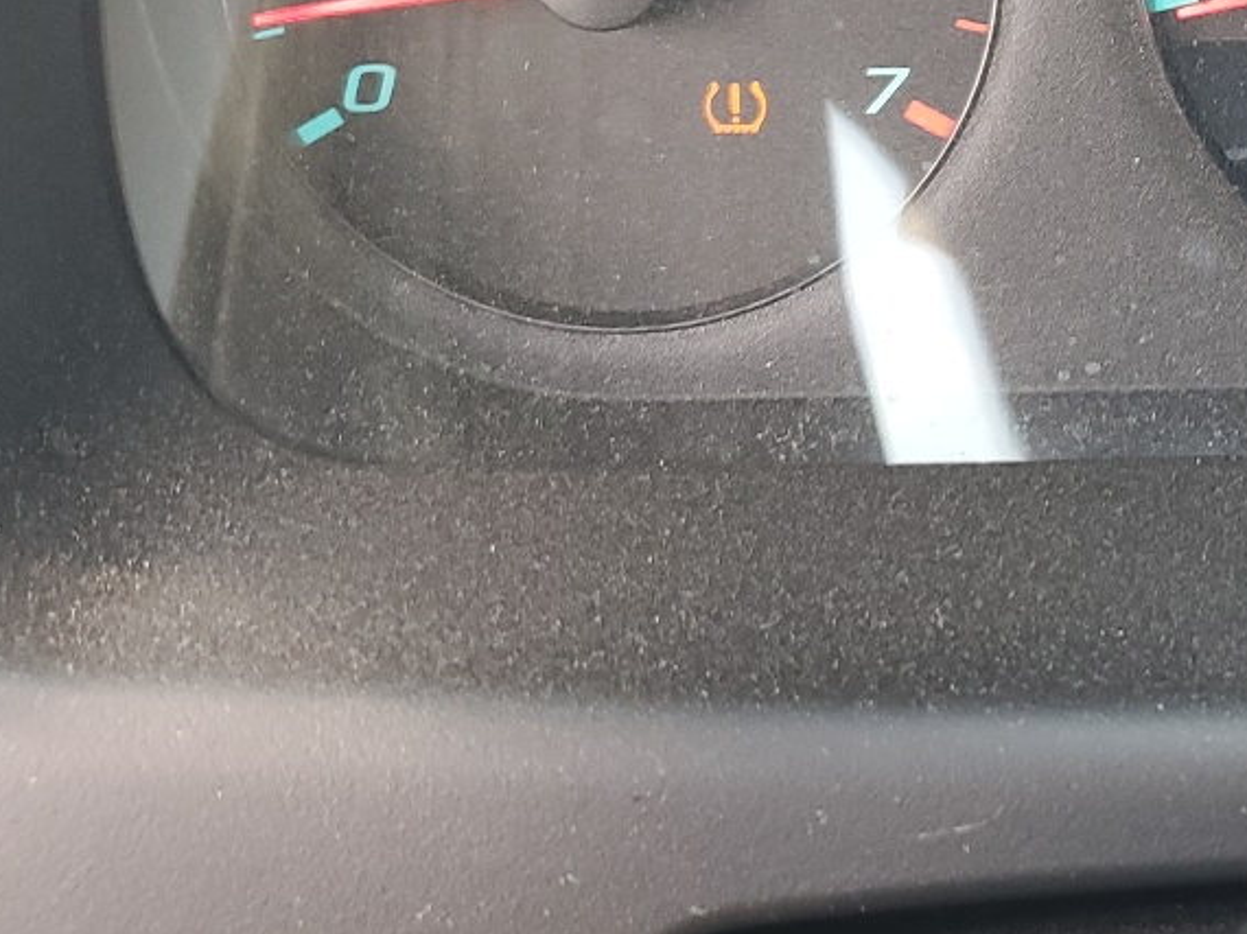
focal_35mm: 73
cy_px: 153
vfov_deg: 19.9
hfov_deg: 24.4
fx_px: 2629
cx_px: 1455
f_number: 1.5
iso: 61
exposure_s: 1/60.2
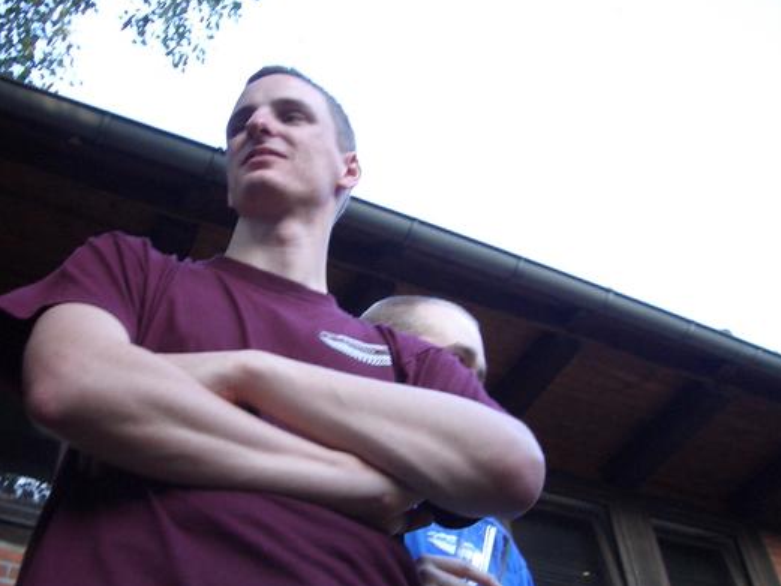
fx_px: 970
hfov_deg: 43.8
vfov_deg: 33.5
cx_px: 382
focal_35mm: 43
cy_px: 343
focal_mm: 5.8
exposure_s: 1/125
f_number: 2.6
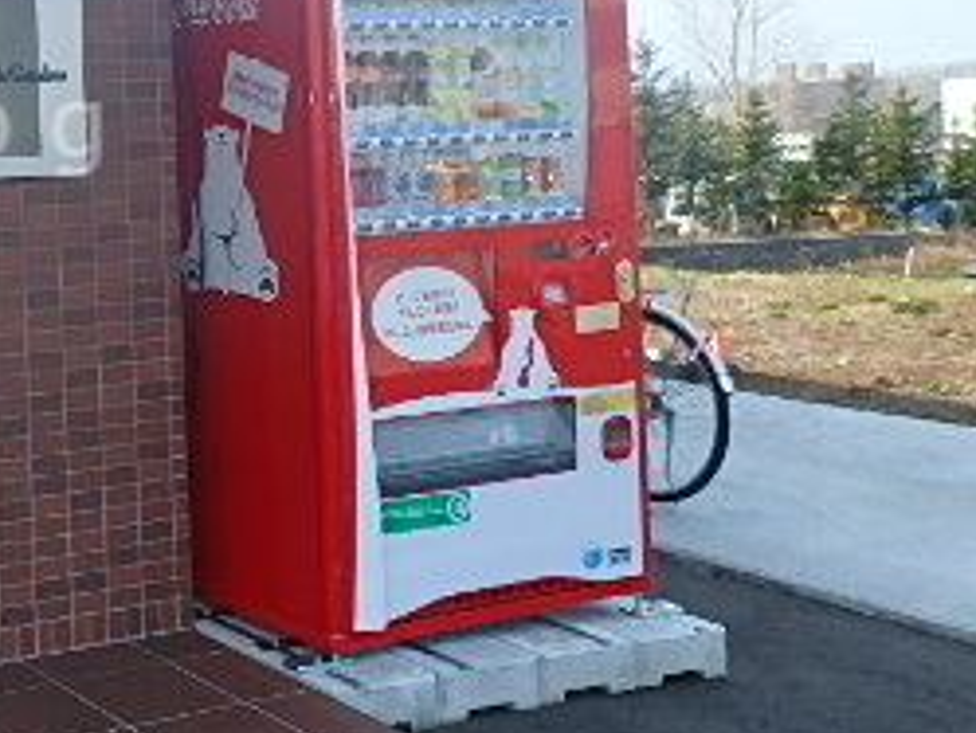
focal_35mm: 59
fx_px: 1664
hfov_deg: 29.0
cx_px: -145
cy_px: 129
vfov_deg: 24.4
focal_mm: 4
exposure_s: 1/500
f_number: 3.8
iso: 125
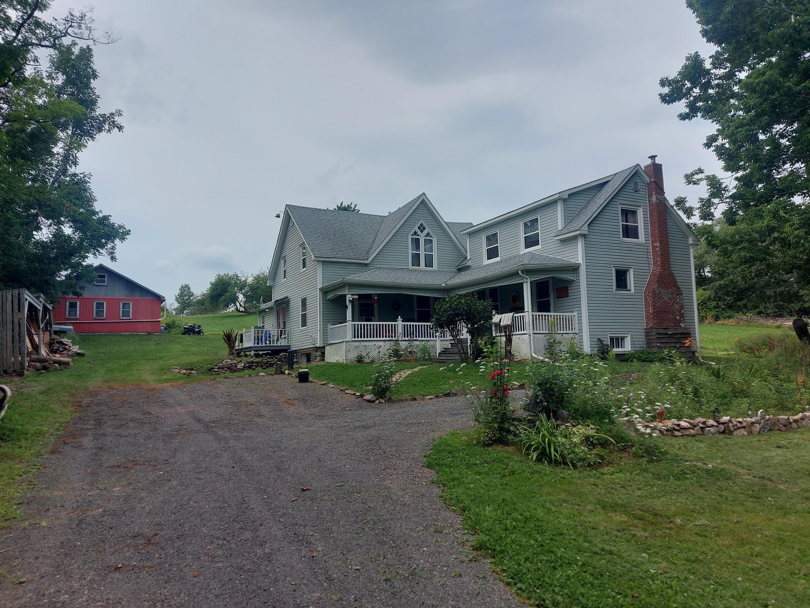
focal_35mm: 24
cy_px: 304
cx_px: 405
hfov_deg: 71.6
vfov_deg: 56.8
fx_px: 562
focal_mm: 5.23
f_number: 1.8
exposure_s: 1/1123
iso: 32
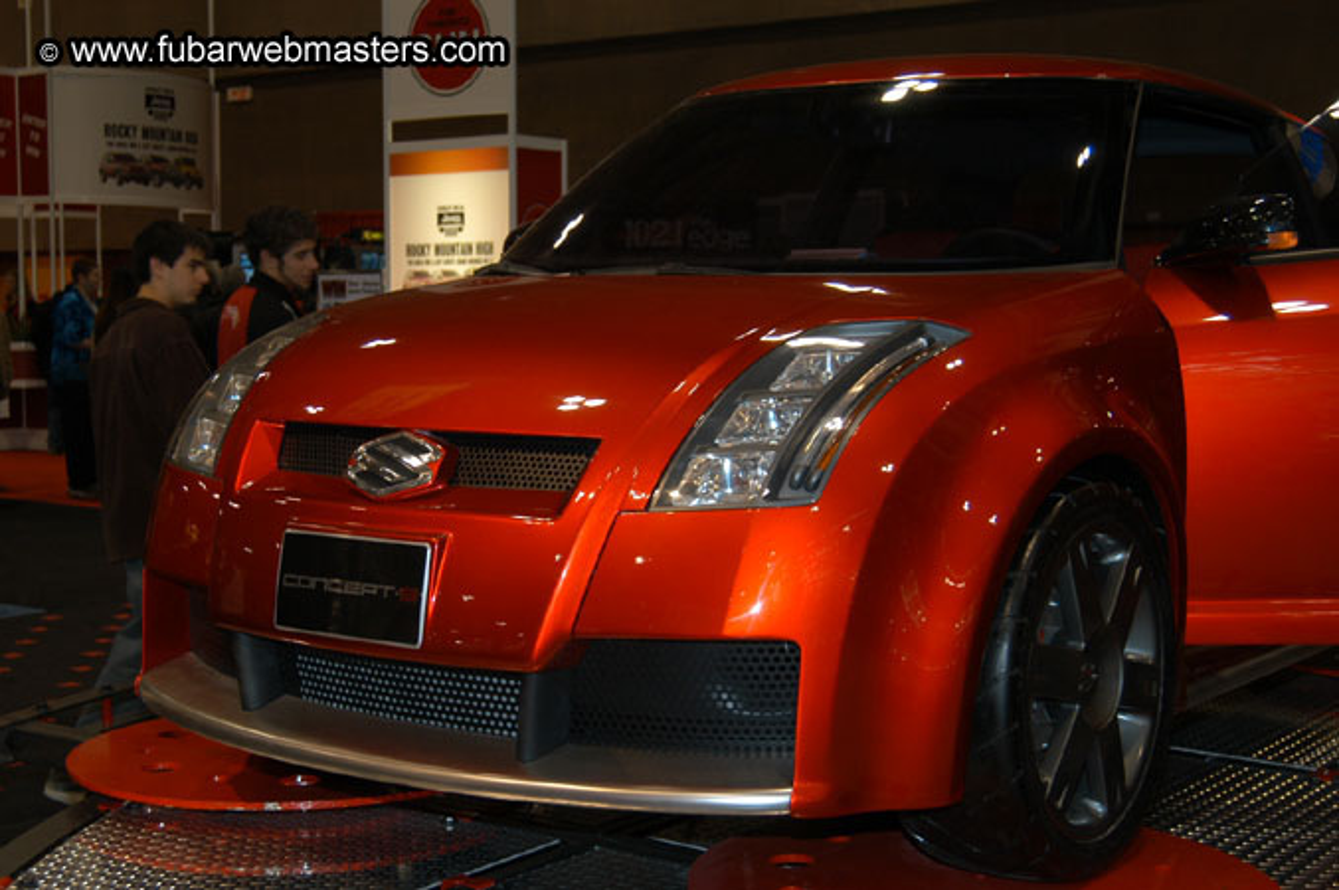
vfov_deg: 25.7
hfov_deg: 37.9
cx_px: 670
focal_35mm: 52
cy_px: 445
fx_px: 1951
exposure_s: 1/60
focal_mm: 35
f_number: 5
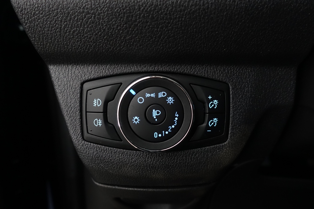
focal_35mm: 24
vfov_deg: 53.1
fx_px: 209
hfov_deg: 73.7
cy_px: 104
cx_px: 157
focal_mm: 8.8
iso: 1000
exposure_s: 1/30
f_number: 2.5
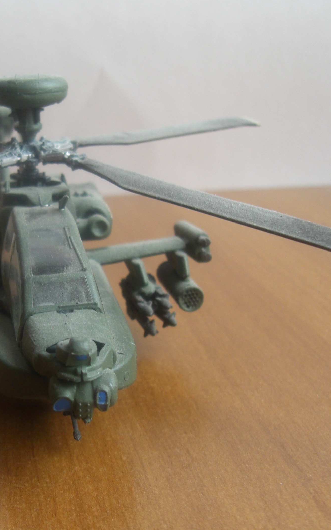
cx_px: 63
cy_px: 265
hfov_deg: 23.6
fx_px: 779
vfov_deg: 37.5
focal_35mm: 54
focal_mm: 6.3
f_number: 3.1
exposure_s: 1/100
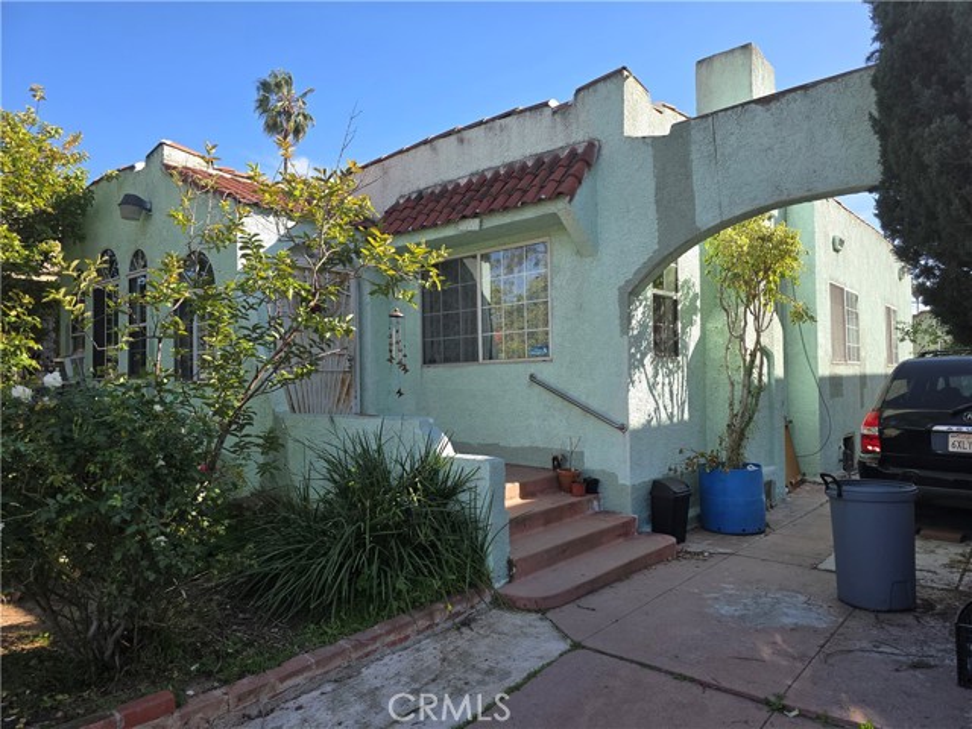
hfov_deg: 73.9
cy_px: 364
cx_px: 486
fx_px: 646
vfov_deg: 58.9
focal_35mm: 23
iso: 12
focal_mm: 6.3
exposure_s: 1/341
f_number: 1.7
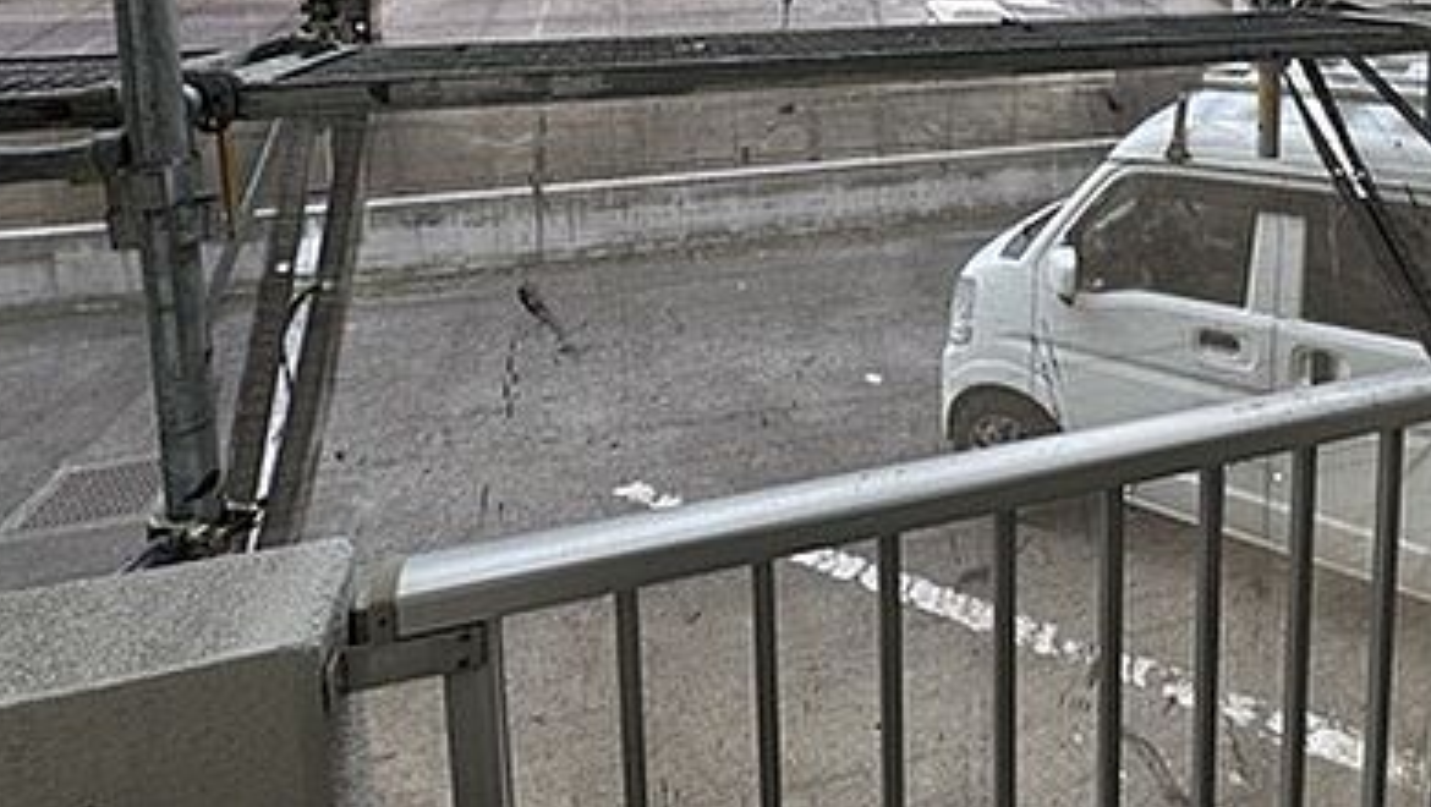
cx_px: 939
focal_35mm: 25
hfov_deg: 72.1
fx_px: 949
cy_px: 29
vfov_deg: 41.1
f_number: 2.2
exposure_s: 1/99
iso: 40
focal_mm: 2.22
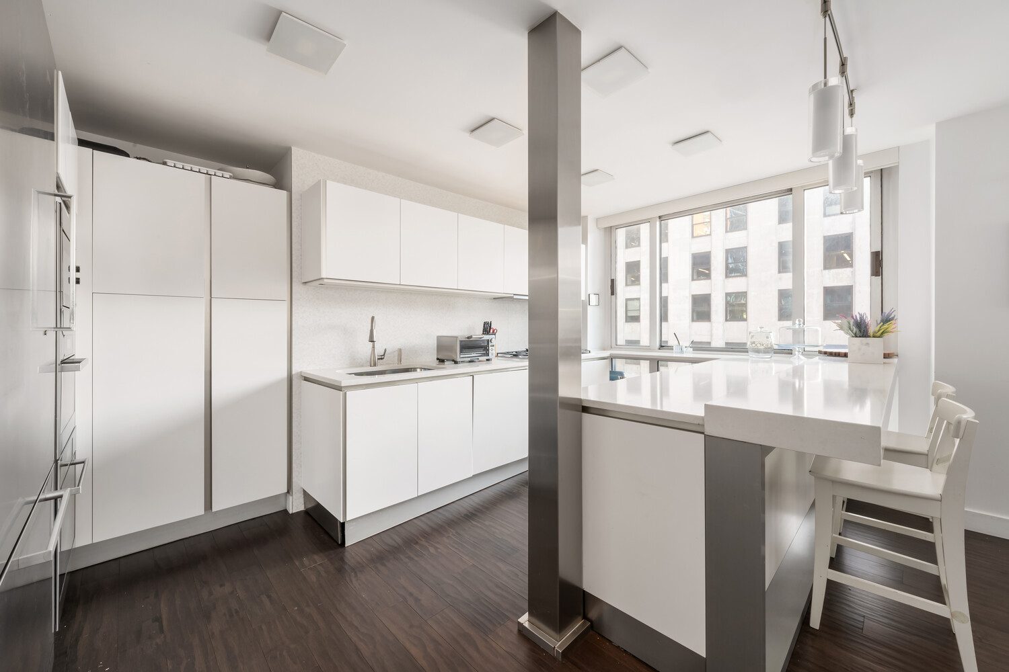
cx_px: 504
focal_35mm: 14
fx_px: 392
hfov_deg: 104.3
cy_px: 336
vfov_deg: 81.2
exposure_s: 1/2.5
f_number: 20
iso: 640
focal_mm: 14
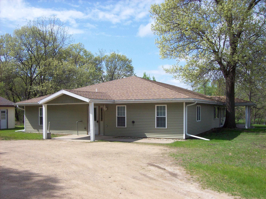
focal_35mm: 36
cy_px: 100
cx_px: 133
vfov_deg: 39.6
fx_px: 277
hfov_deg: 51.4
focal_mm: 6
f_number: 4.8
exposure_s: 1/640
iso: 80
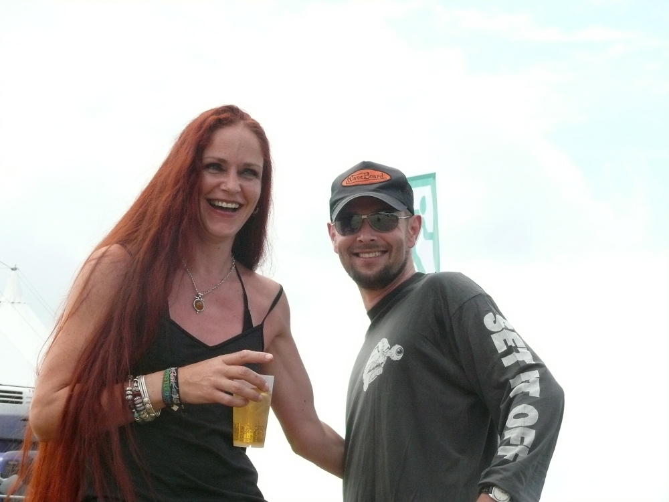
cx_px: 334
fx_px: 1952
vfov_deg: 14.6
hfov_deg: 19.4
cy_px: 251
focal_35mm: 101
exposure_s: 1/500
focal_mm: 21.3
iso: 400
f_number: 8
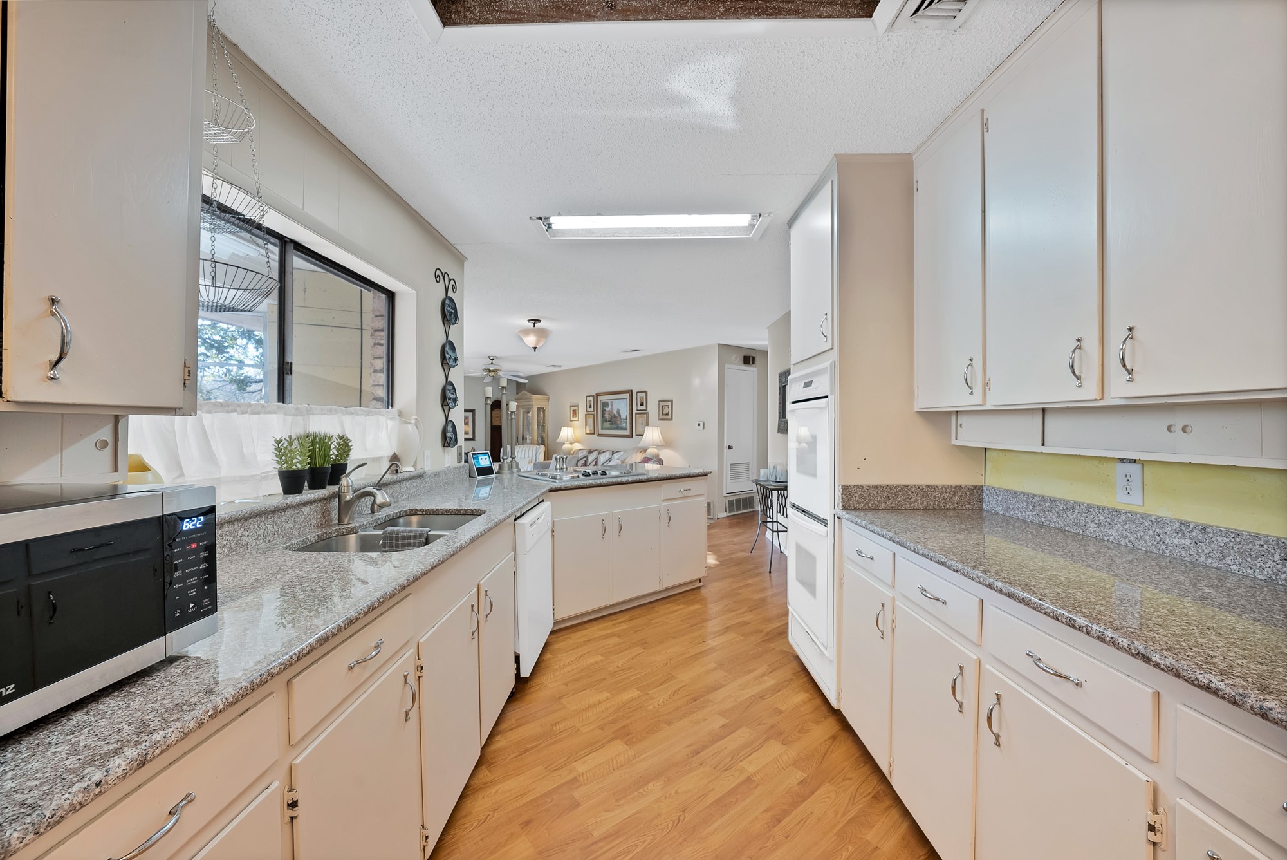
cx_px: 644
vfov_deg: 85.5
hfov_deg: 108.3
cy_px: 430
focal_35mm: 13
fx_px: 465
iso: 640
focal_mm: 13
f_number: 9
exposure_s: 1/5
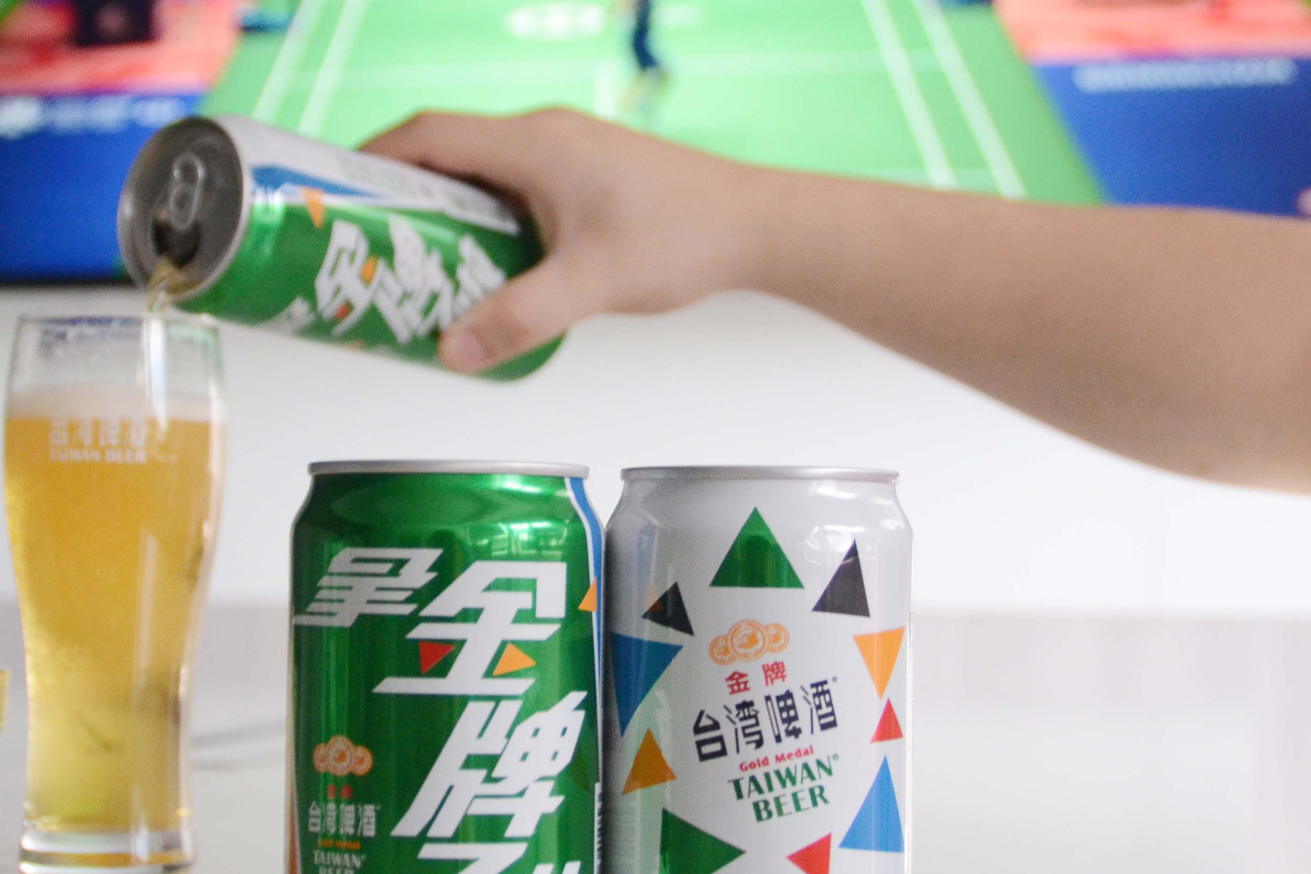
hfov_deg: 23.7
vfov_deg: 15.9
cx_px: 519
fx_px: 3125
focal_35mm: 86
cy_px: 412
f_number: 5
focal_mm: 35
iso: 1400
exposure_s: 1/60
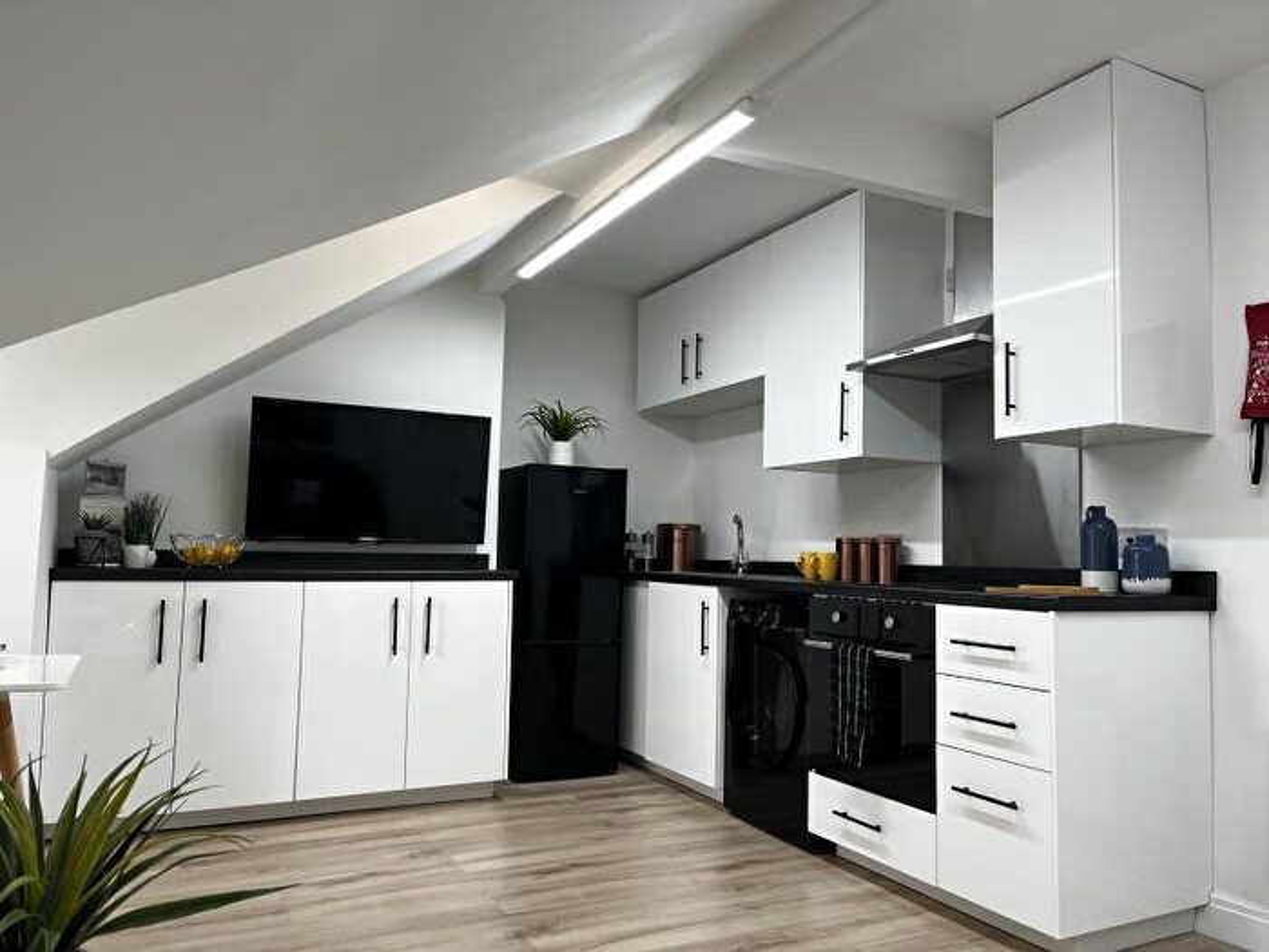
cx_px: 634
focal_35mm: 26
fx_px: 953
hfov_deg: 67.3
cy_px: 476
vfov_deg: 53.1
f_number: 1.6
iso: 32
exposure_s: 1/107
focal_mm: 5.1
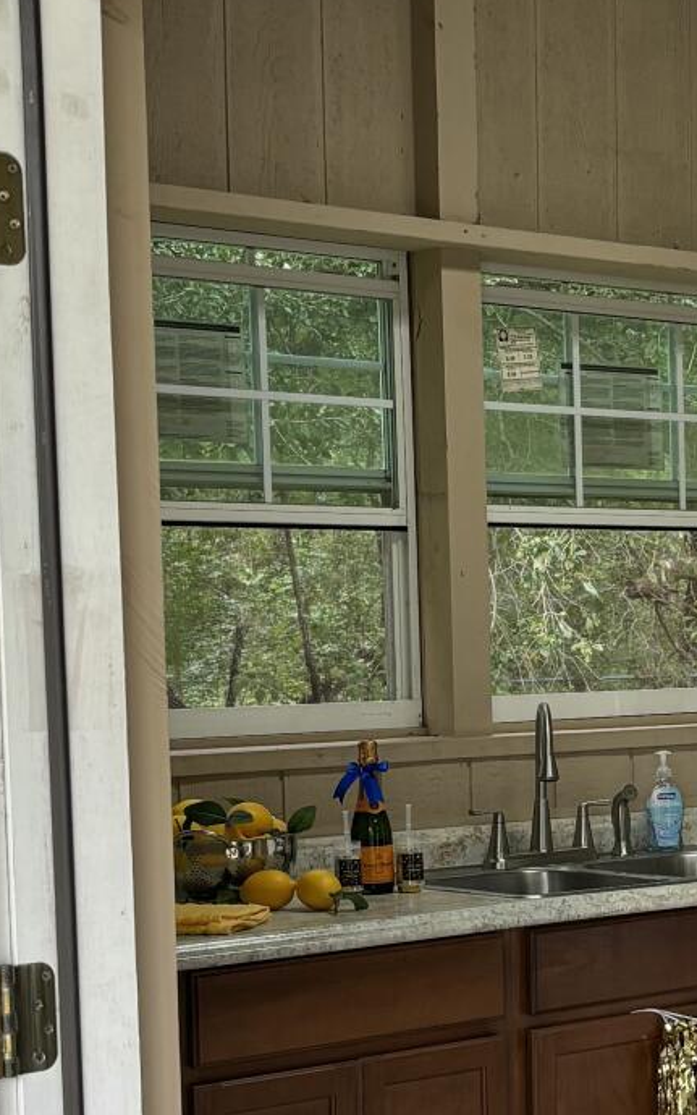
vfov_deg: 25.6
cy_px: 769
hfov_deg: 15.8
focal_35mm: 80
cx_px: 804
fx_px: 2430
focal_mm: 5.96
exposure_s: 1/121
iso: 50
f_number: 1.6
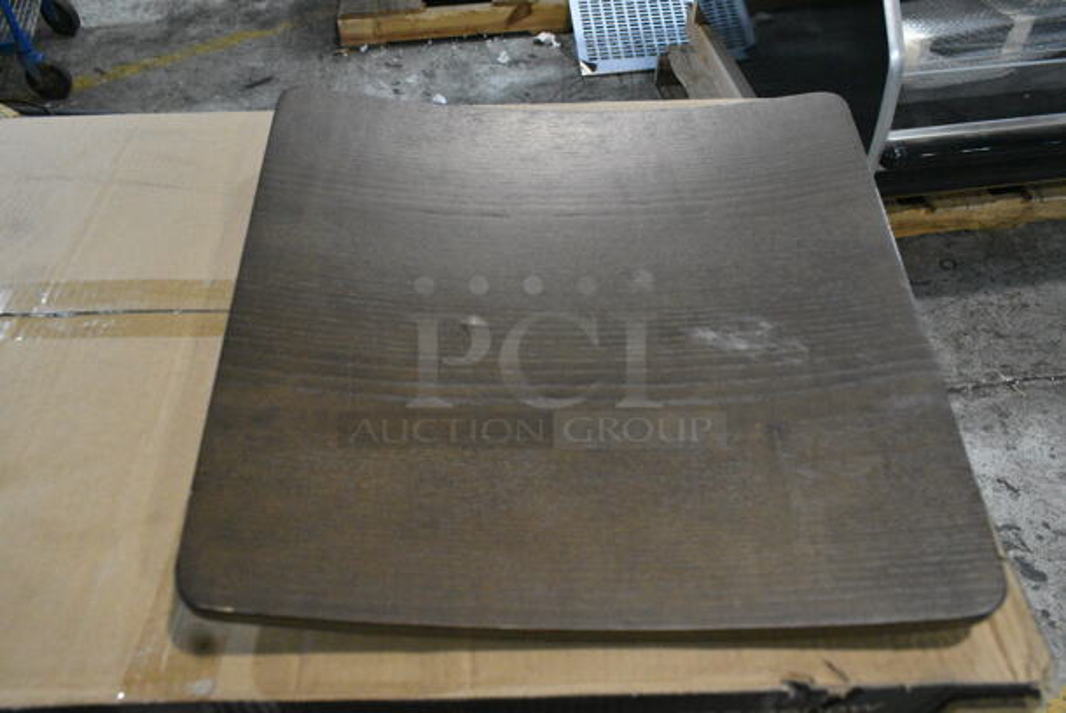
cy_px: 356
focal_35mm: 27
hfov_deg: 67.3
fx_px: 800
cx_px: 533
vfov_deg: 48.0
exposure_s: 1/640
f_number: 8
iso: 6400
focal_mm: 18
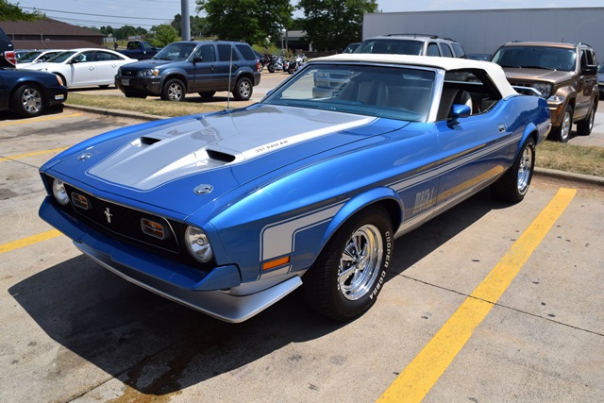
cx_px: 302
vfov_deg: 41.7
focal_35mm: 32
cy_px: 202
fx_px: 529
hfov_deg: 59.5
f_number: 11
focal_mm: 21
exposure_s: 1/500
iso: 200
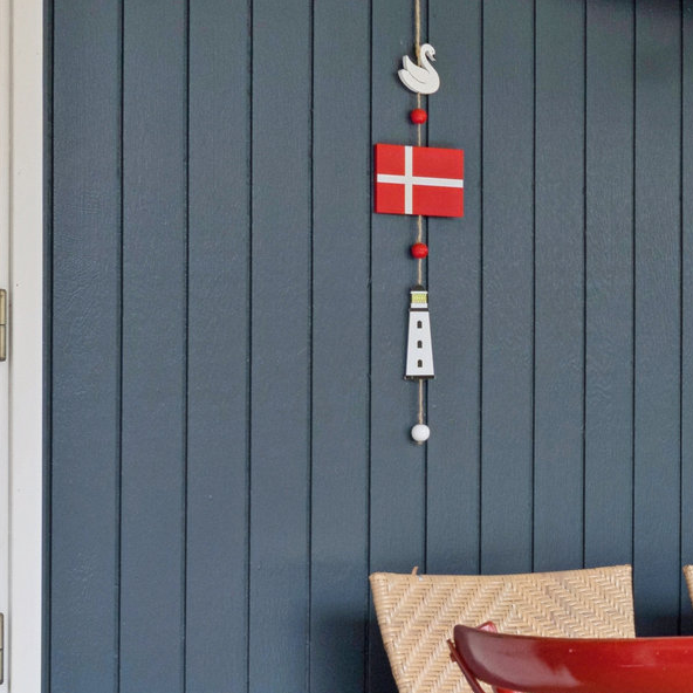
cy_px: 448
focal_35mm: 101
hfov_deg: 16.5
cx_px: 817
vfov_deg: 17.2
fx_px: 2291
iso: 200
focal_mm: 23.5
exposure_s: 1/60
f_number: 7.1
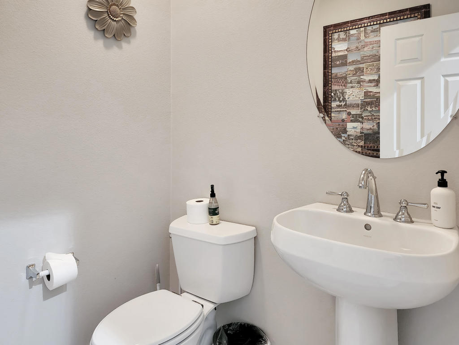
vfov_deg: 58.9
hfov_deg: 73.9
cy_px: 172
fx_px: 305
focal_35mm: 23
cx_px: 230
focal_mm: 6.4
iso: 640
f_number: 1.8
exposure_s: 1/60
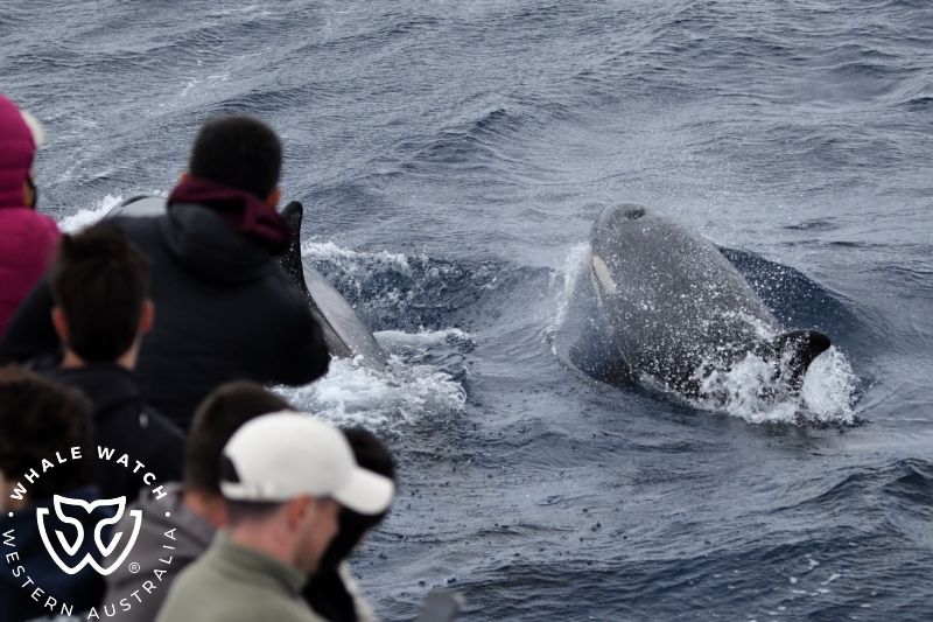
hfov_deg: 14.7
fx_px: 3627
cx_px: 466
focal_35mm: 140
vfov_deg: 9.8
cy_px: 311
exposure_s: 1/8000
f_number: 5
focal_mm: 140
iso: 1400
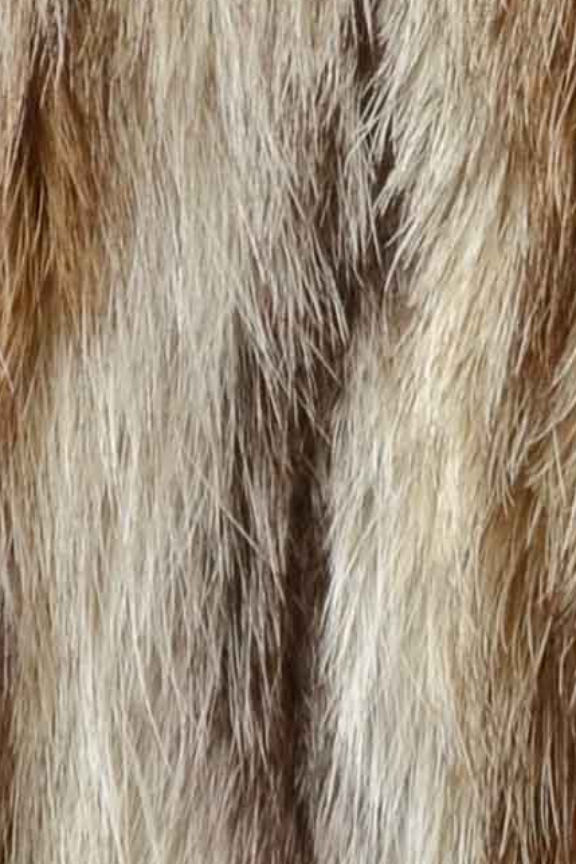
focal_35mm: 975
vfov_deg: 2.1
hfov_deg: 1.4
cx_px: -352
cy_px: -1170
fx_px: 23381
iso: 200
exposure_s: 1/160
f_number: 9
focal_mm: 85
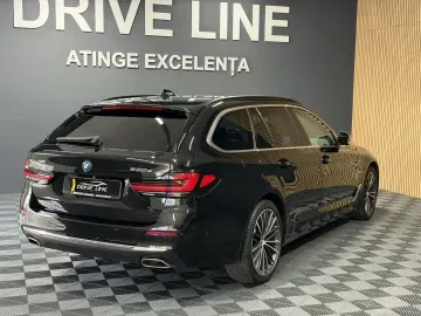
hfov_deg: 39.7
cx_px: 210
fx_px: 584
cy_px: 158
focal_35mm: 48
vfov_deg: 30.3
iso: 320
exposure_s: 1/100
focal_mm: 6.76
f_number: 1.78
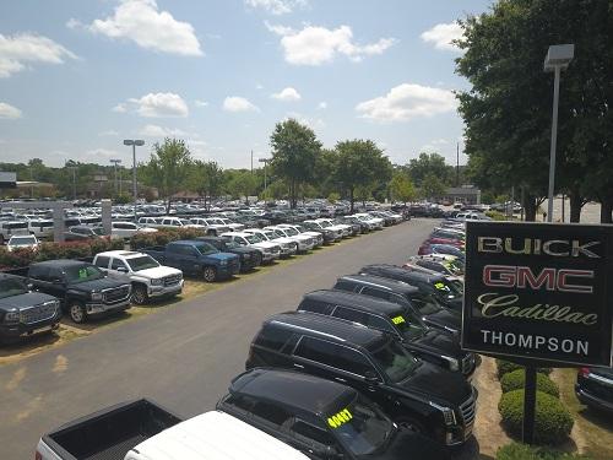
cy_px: 230
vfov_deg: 53.1
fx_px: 460
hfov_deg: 67.3
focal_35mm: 26
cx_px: 306
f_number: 2.2
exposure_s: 1/100
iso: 160
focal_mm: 4.7
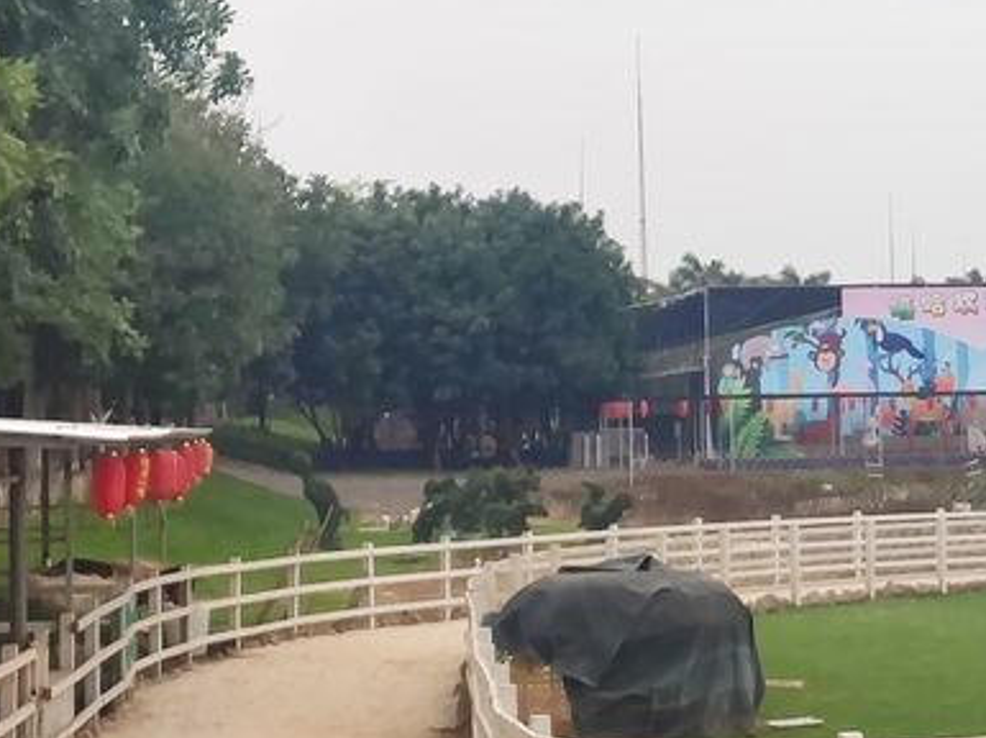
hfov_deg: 17.5
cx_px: 996
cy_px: 299
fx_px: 3130
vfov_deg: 13.4
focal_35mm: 110
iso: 112
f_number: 1.75
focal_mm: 4.75
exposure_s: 1/1069
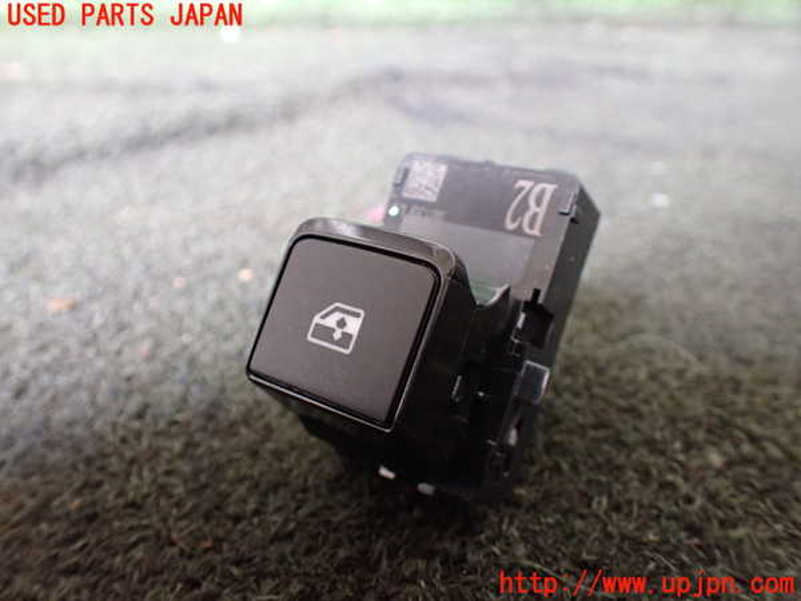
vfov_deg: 46.8
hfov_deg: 60.0
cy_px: 300
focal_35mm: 30
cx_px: 400
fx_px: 694
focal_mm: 5.4
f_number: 2.3
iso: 800
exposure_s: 1/40
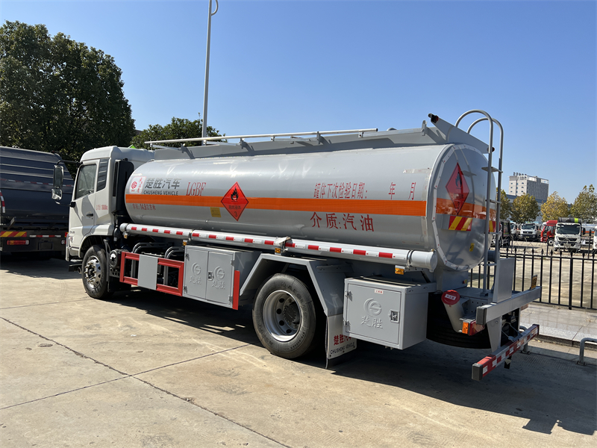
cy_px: 224
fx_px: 448
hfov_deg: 67.3
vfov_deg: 53.1
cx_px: 298
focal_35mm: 26
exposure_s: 1/4831
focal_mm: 5.7
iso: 50
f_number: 1.5
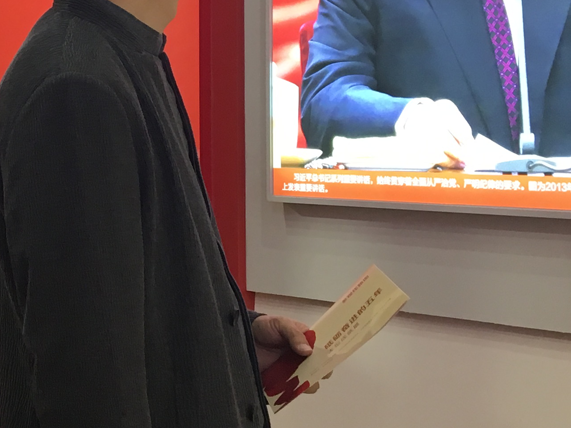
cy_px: 79
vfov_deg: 16.1
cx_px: -148
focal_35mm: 91
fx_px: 1501
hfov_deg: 20.0
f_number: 2.2
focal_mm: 4.15
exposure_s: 1/33
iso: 32
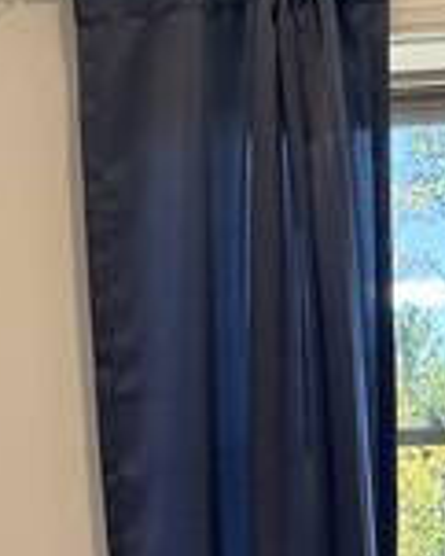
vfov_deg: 15.1
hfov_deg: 12.9
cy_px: 799
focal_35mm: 119
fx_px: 1957
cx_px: 353
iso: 100
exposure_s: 1/314
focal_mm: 6.76
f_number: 1.78
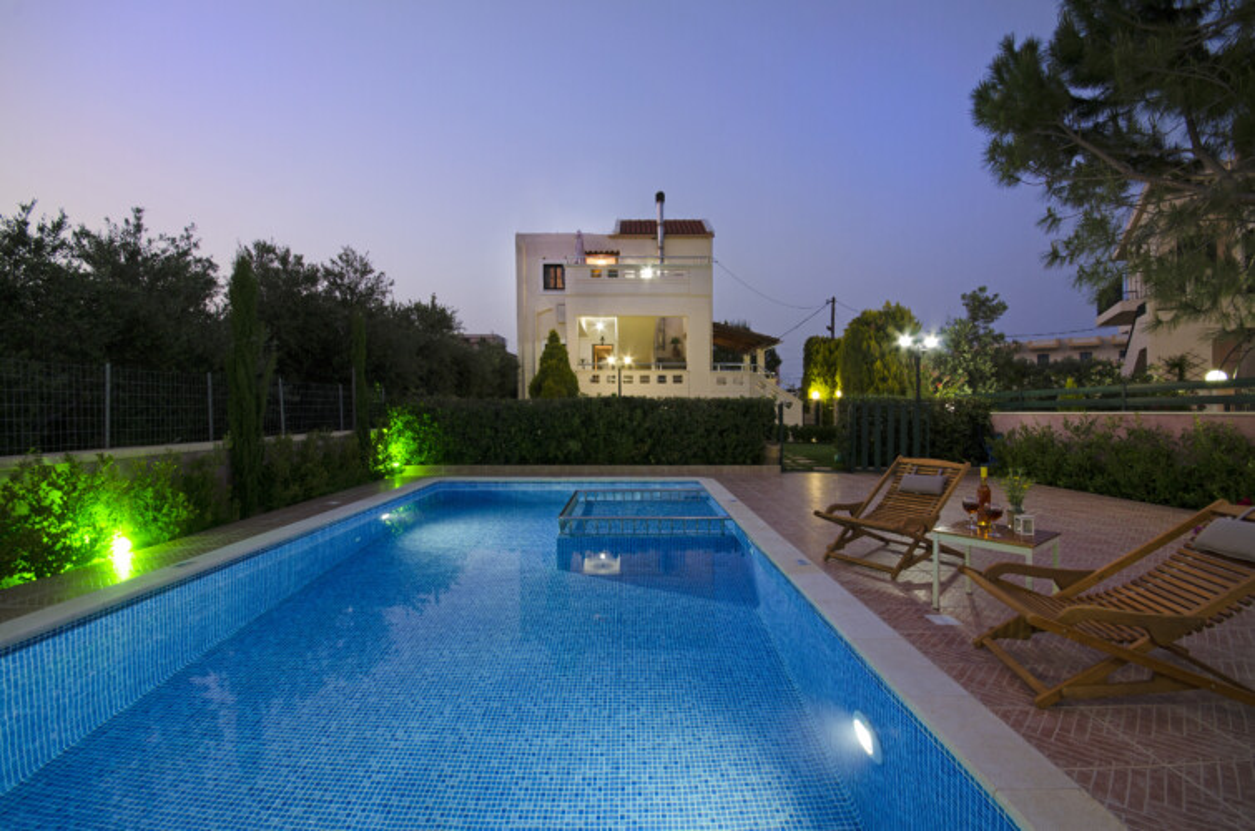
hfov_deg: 100.5
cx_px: 628
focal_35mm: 15
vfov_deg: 77.1
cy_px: 416
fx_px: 522
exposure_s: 1
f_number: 9
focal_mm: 10
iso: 250
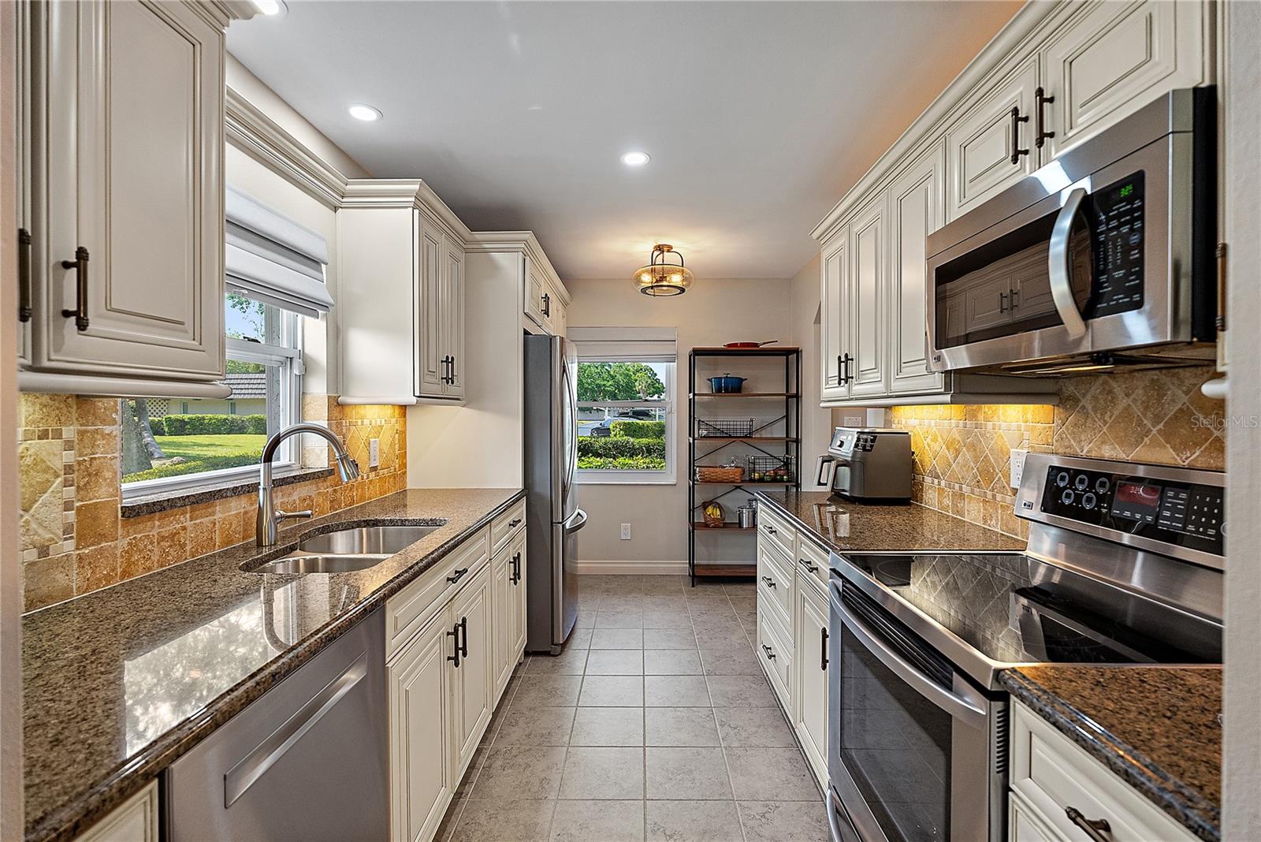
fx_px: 561
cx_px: 630
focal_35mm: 16
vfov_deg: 73.8
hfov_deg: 96.7
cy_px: 421
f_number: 4
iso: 1600
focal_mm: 16
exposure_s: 1/100
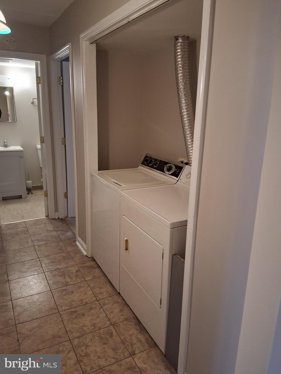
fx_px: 281
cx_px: 140
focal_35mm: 26
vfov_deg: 67.3
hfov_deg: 53.1
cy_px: 187
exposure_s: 1/50
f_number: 1.8
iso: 640
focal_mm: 3.98
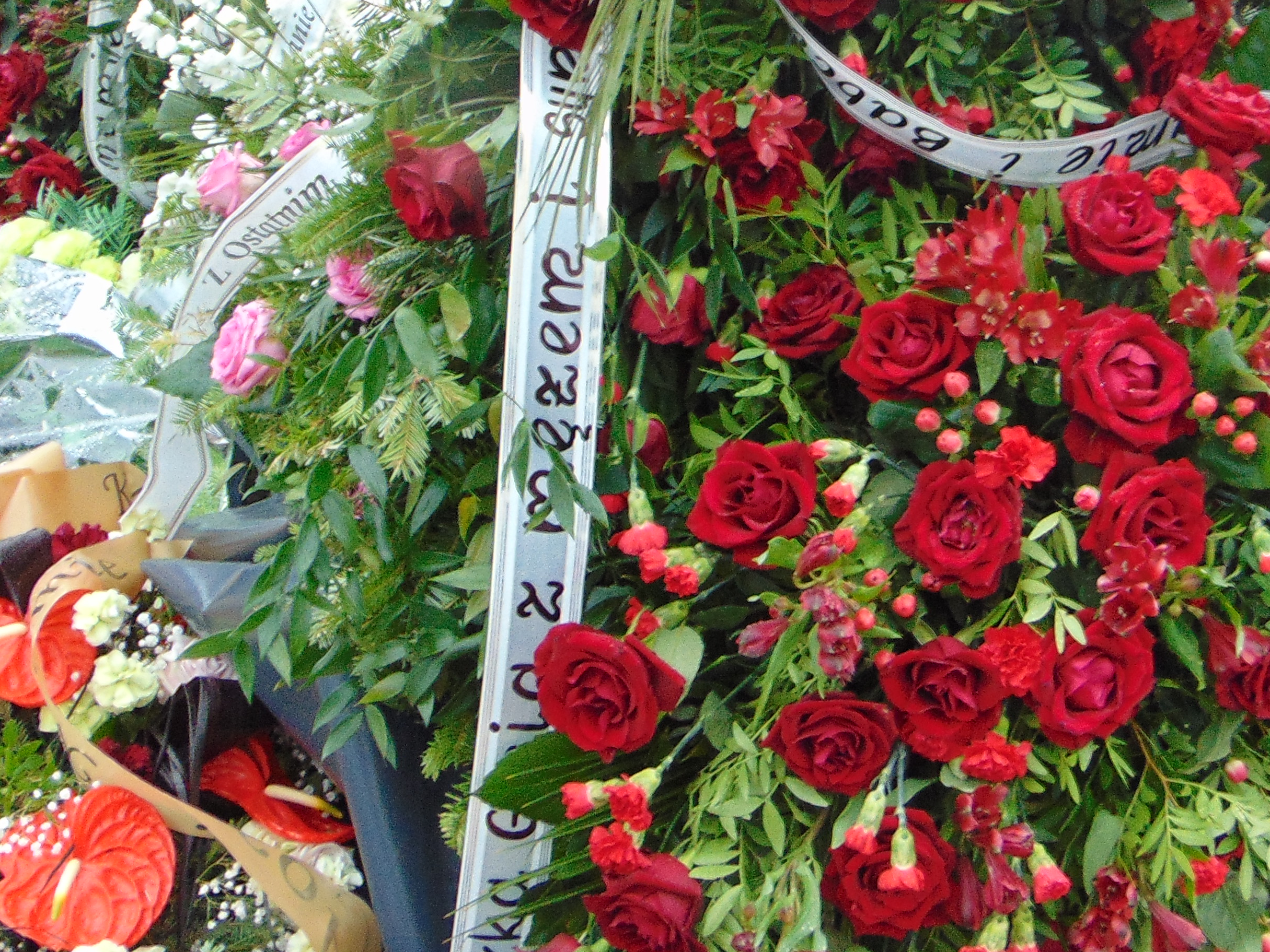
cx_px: 791
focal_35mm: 53
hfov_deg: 36.0
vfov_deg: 27.5
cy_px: 378
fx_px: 1945
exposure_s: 1/30
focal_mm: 4.5
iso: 100
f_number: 3
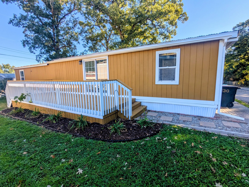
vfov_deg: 78.3
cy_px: 94
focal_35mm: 16
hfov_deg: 94.4
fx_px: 115
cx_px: 124
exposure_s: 1/861
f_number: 2.2
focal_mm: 2.35
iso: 48
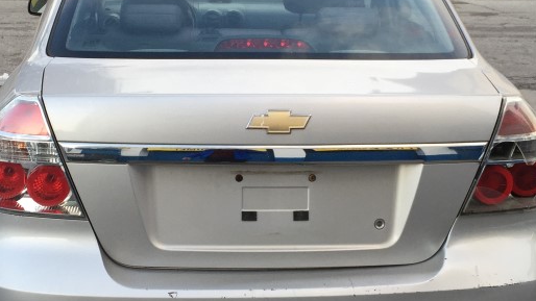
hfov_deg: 33.3
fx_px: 895
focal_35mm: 63
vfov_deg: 19.1
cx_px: 230
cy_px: 157
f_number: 2.2
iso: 40
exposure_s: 1/120
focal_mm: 4.15
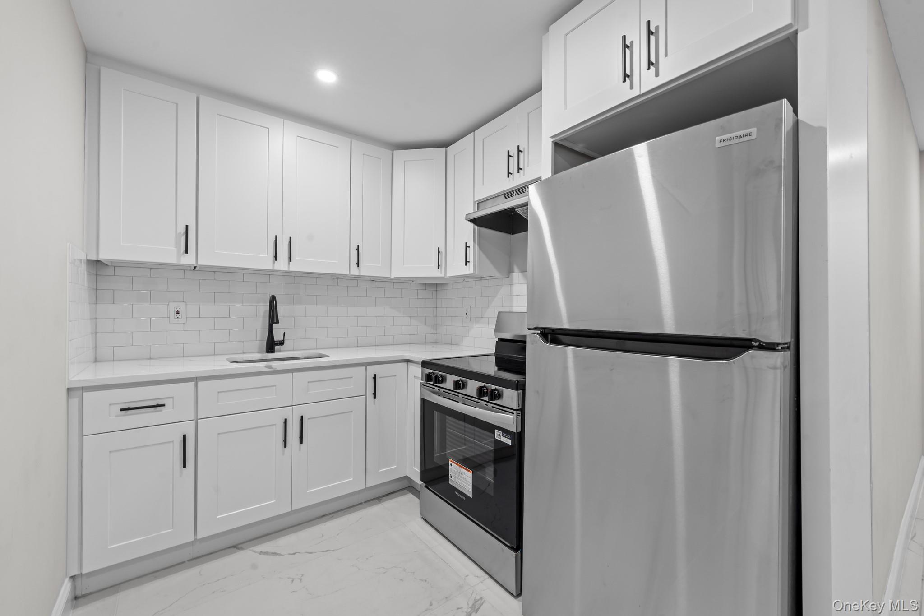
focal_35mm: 14
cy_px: 308
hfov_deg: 104.3
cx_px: 462
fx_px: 359
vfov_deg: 81.2
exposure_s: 1/3
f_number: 10
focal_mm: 14
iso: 500
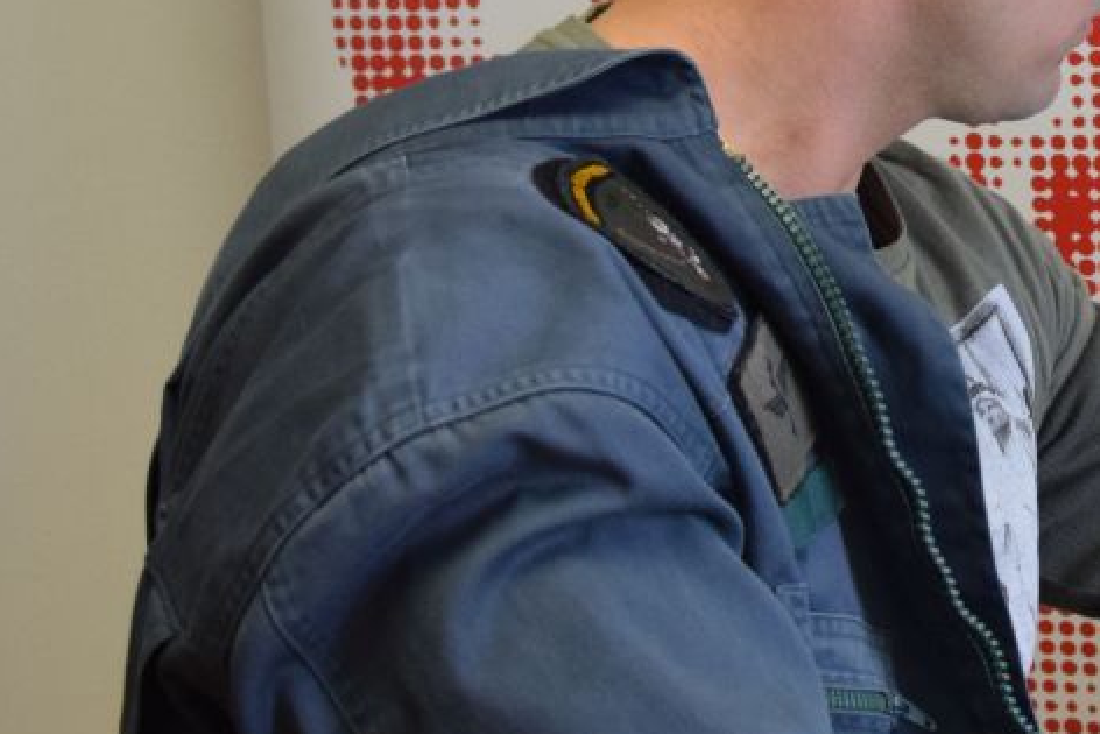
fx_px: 3261
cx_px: 1338
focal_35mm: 107
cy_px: -113
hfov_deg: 18.1
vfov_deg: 12.6
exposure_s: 1/60
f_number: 4
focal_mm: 21
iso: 640
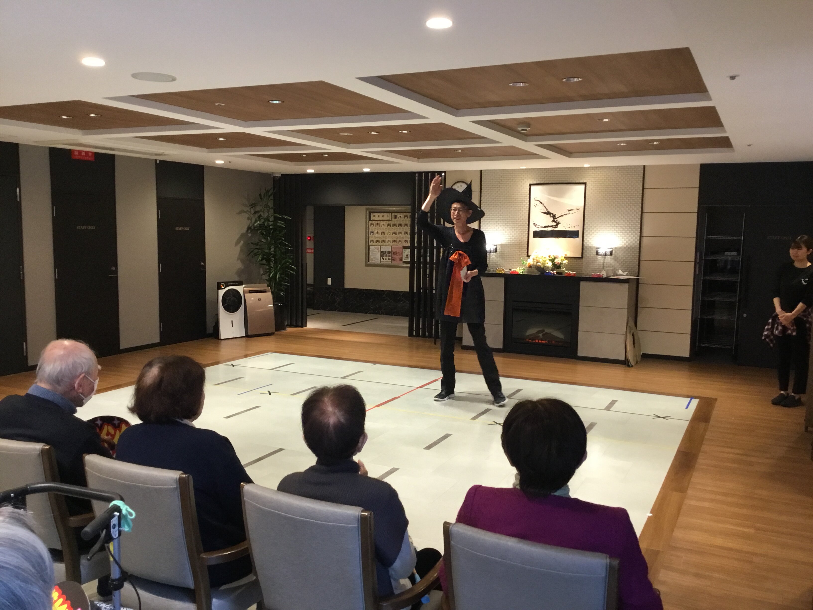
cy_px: 305
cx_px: 406
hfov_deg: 58.4
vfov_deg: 45.4
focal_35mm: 31
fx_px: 728
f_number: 2.4
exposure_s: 1/30
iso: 100
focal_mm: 3.3
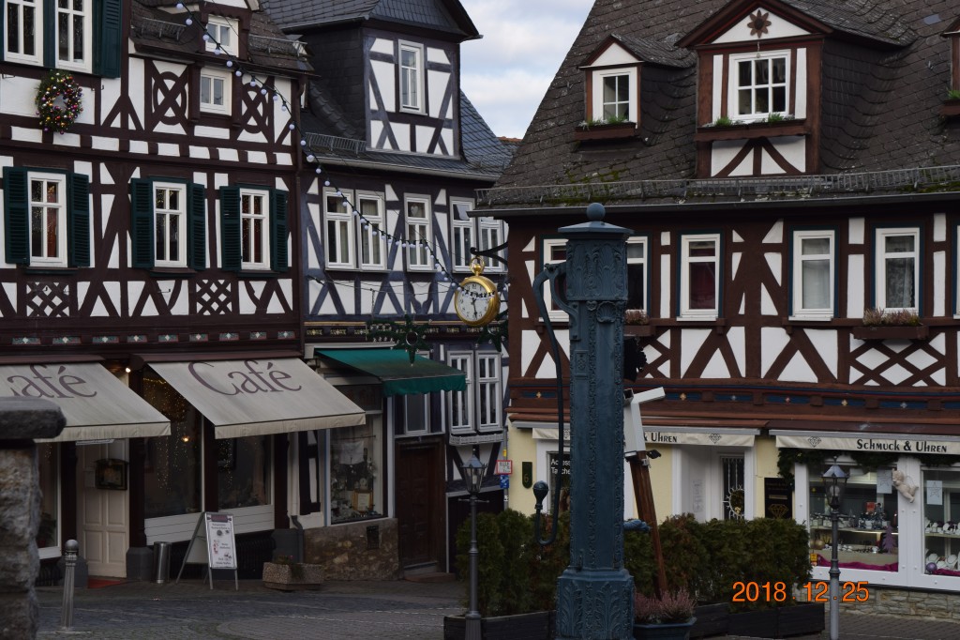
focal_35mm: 82
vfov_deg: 16.5
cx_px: 480
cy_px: 320
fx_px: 2199
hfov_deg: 24.6
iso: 360
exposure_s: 1/250
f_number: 8
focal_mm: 55
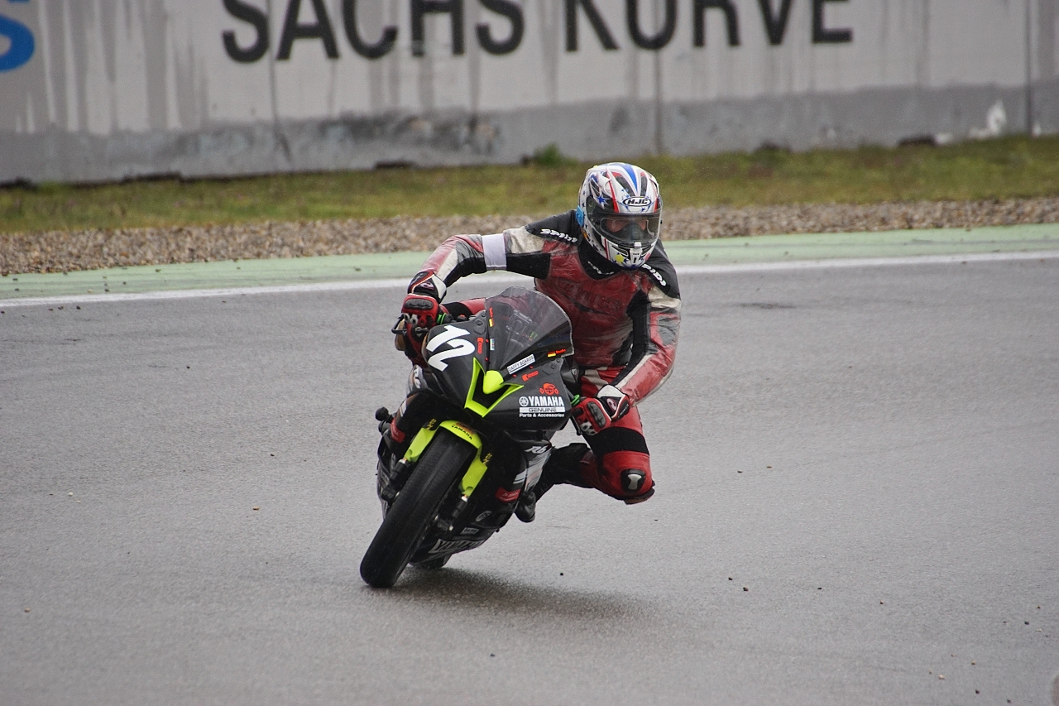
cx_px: 530
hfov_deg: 2.8
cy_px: 353
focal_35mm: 750
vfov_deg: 1.8
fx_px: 22058
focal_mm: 500
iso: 640
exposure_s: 1/800
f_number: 6.3
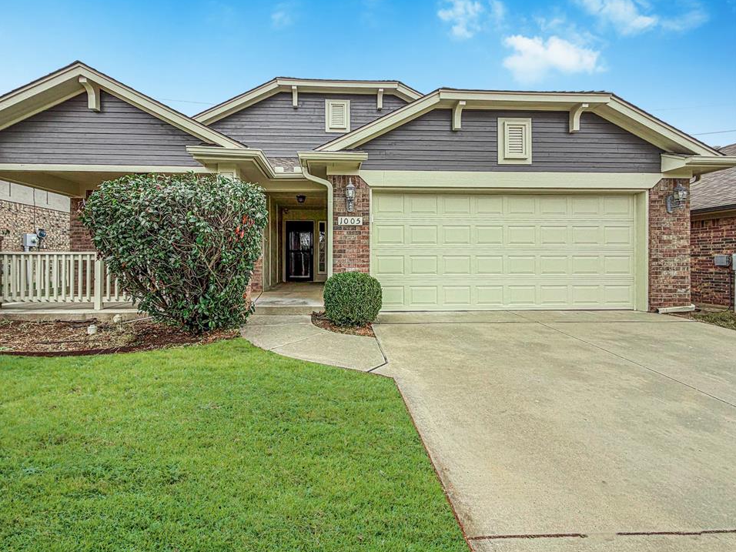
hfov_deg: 98.0
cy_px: 261
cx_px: 344
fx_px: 319
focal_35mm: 15
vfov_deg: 81.7
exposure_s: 1/280
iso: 50
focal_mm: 2.22
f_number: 2.2
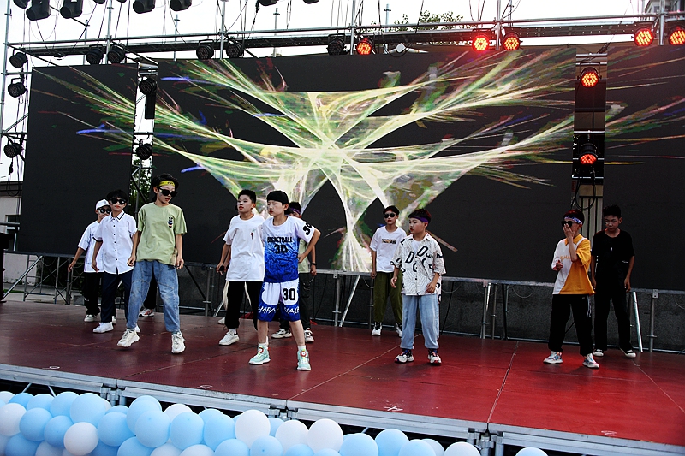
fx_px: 666
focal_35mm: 35
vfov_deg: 37.8
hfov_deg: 54.4
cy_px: 228
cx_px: 342
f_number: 3.8
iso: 500
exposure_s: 1/500
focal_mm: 35
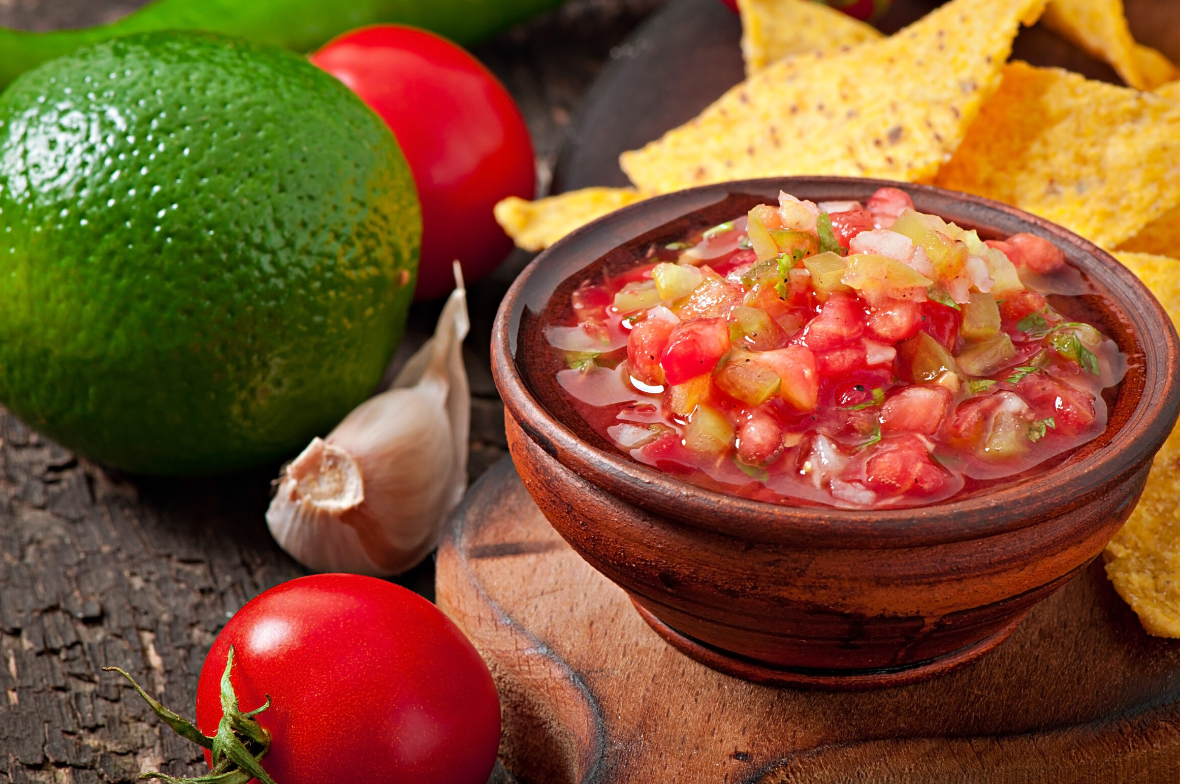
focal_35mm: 174
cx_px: 555
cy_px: 402
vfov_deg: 7.9
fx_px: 5682
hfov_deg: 11.9
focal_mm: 105
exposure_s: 1/200
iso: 100
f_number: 13
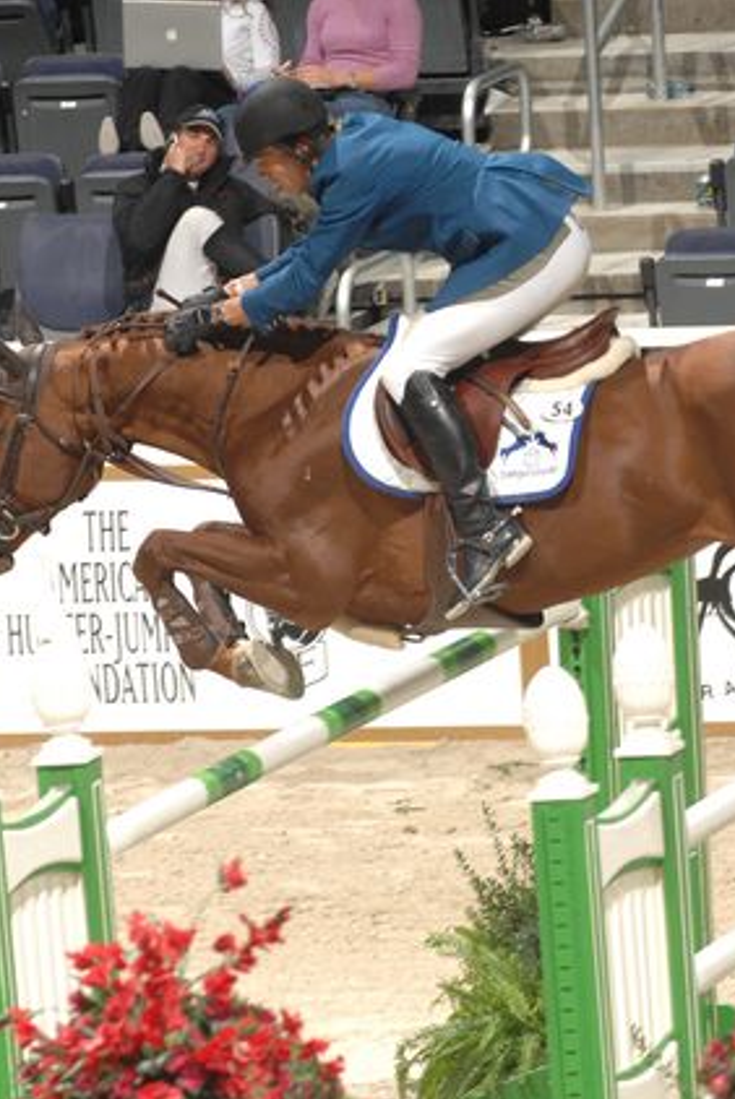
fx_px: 13880
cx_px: 498
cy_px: 551
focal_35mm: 454
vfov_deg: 4.5
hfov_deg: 3.0
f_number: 5.6
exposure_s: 1/250
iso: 320
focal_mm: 200
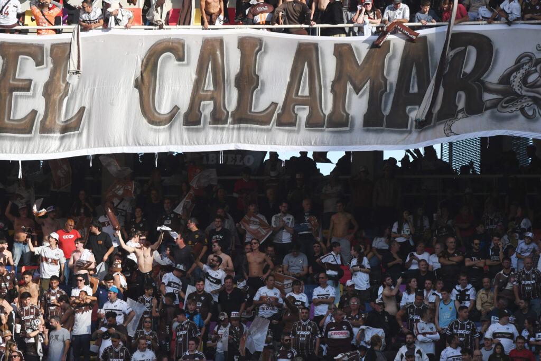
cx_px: 270
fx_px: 6763
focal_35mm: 450
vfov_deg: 3.1
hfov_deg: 4.6
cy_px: 180
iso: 800
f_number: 4
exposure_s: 1/8000
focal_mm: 300
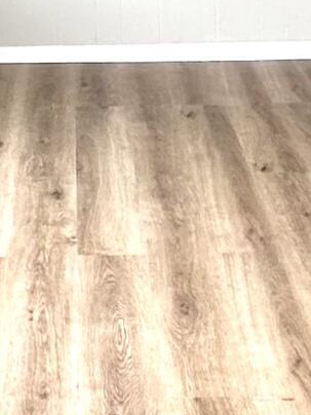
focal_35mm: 104
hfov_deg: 14.2
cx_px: 111
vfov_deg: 17.1
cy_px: -202
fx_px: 1246
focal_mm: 2.22
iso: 100
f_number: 2.2
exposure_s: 1/120
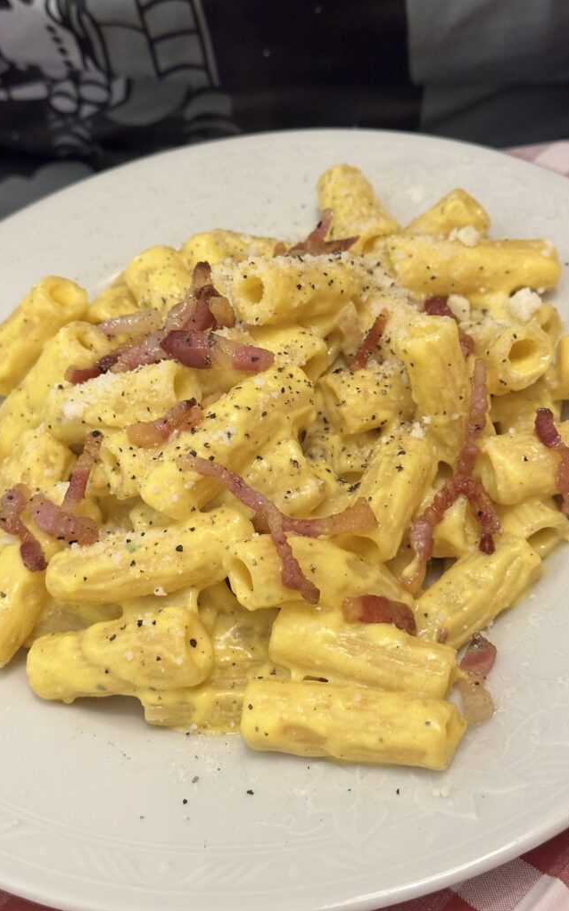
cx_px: 254
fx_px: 1266
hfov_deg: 25.3
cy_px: 456
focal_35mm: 51
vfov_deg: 39.6
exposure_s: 1/33
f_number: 1.78
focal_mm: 6.86
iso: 320
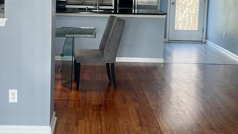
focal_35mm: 67
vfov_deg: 17.9
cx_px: 99
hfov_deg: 31.4
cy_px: 35
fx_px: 423
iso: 64
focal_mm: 4.2
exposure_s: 1/120
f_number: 1.6
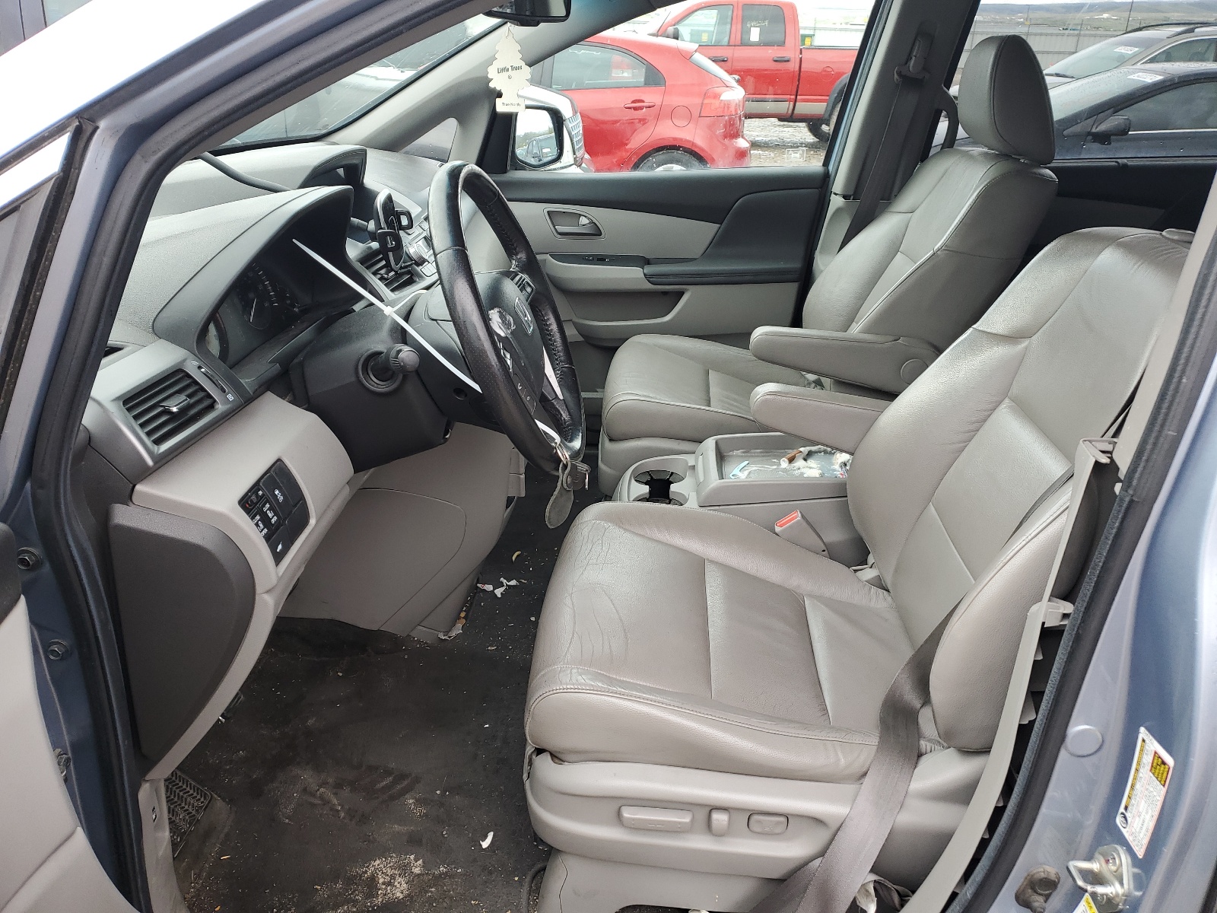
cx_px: 608
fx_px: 914
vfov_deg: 53.1
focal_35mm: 26
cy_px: 456
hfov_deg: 67.3
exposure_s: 1/263
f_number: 1.5
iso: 50
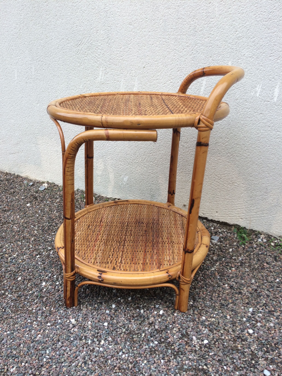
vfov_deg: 61.7
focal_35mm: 29
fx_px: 315
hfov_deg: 48.2
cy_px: 188
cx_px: 141
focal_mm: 4.15
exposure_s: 1/100
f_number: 2.2
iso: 32
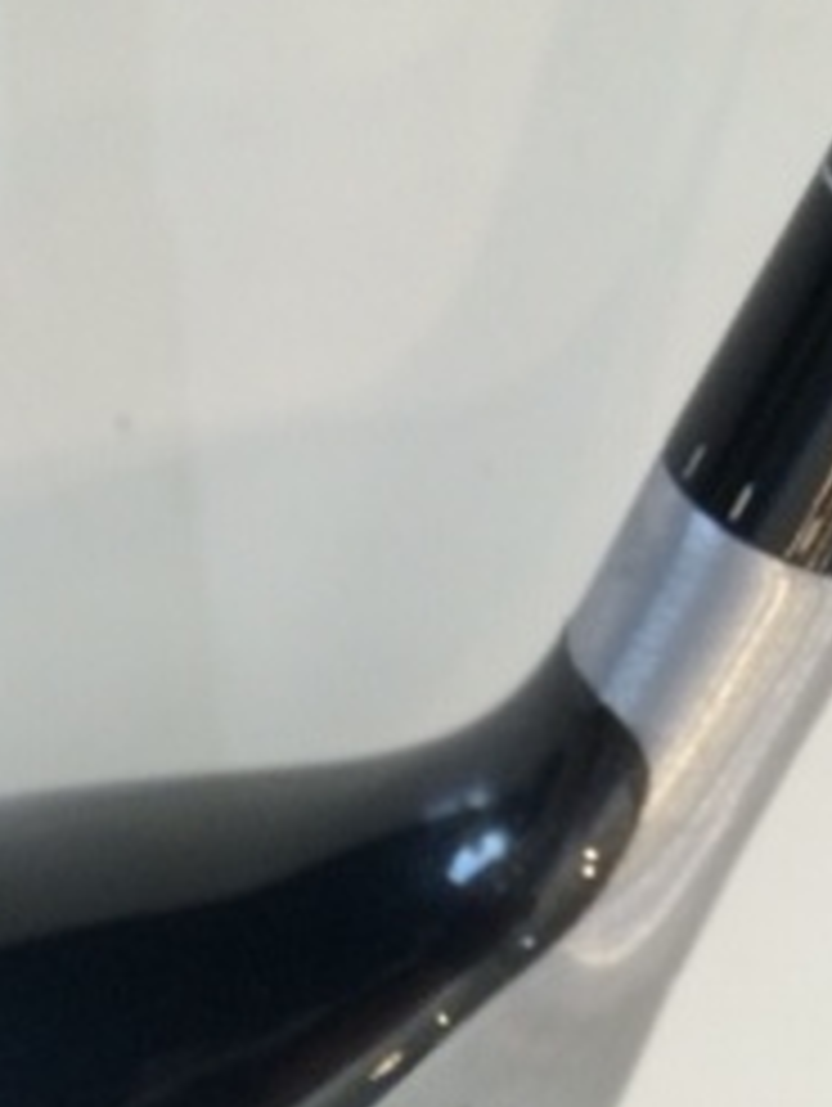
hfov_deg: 18.6
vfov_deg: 23.2
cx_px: 58
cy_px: 1274
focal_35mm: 78
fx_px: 2495
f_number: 2.2
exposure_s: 1/30
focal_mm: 4.12
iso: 80
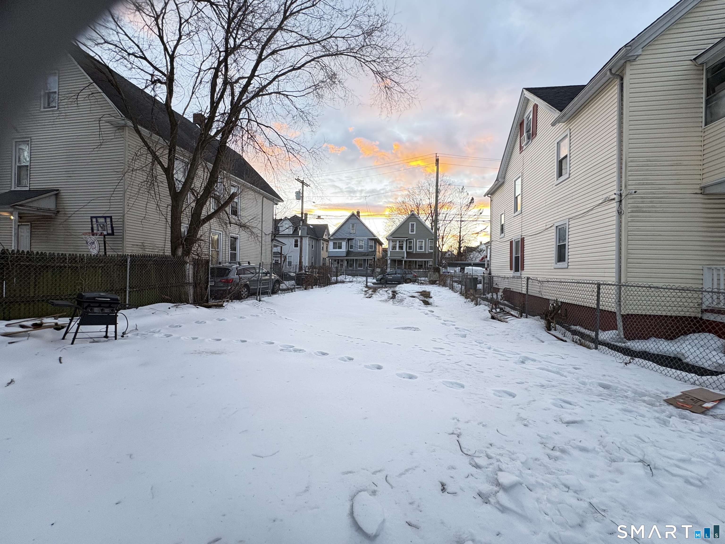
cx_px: 362
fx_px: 293
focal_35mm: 14
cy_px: 272
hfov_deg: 102.1
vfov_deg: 85.7
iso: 160
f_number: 2.2
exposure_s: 1/99
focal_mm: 2.22
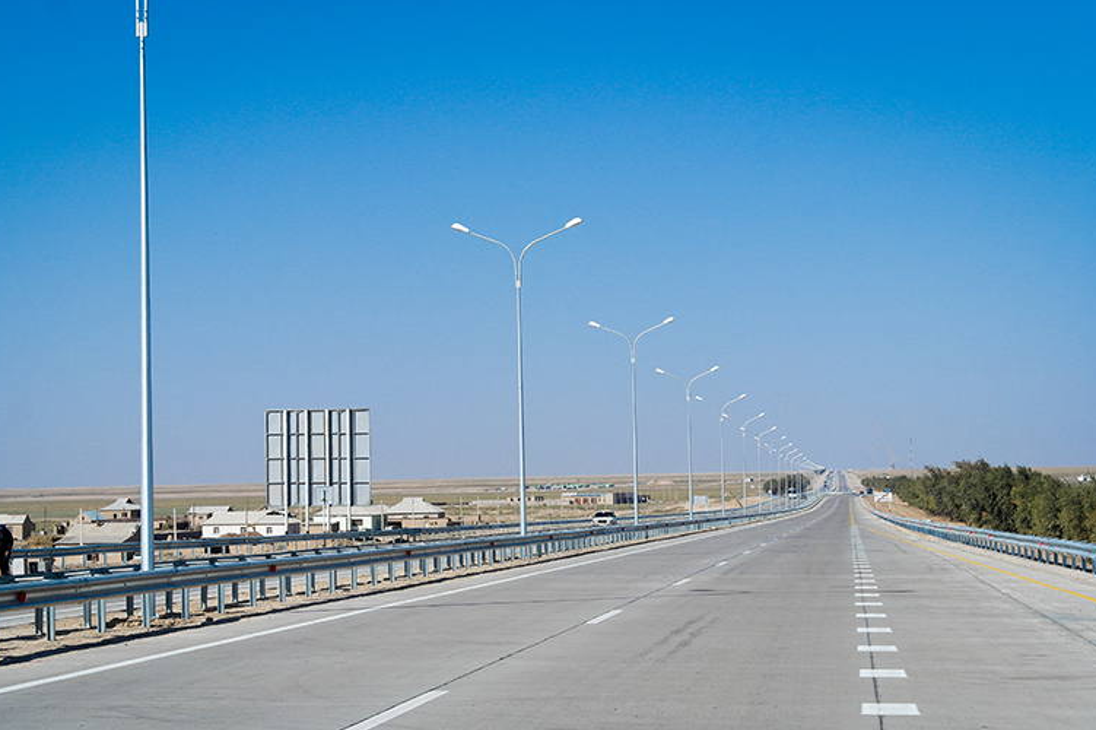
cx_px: 521
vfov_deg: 16.6
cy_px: 383
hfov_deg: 24.8
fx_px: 2495
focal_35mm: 82
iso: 100
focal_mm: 50
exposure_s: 1/320
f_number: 9
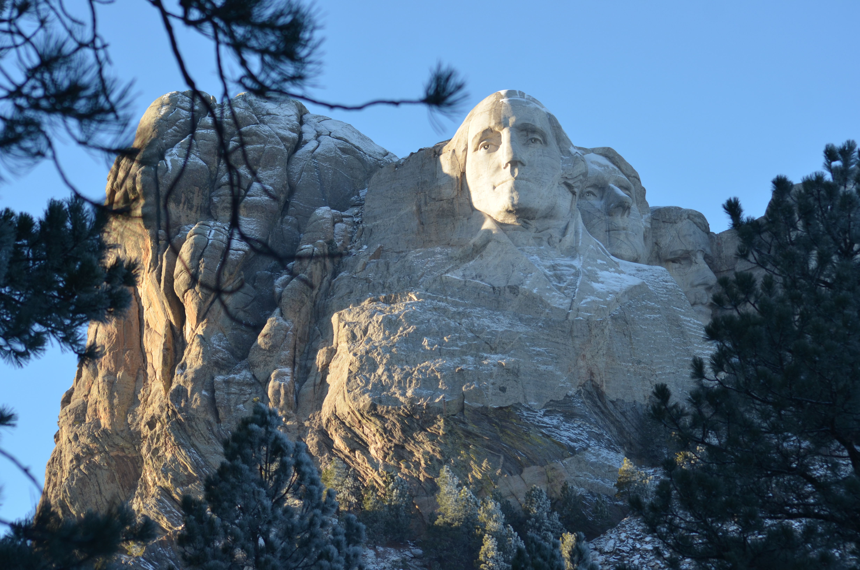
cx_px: 430
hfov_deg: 19.5
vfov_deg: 13.0
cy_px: 285
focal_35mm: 105
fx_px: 2503
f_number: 5.6
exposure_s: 1/500
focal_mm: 70
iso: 250
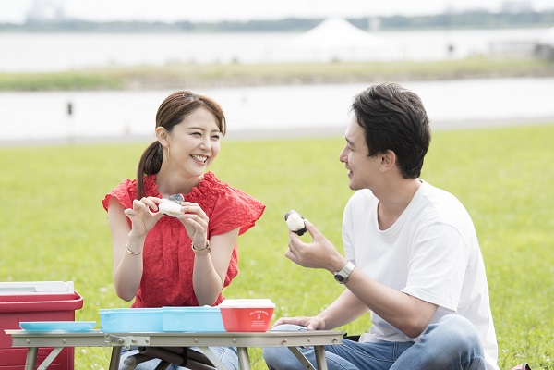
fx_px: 1923
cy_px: 185
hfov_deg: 16.4
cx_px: 277
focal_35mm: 125
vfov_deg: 11.0
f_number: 4.5
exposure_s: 1/500
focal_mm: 125
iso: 200
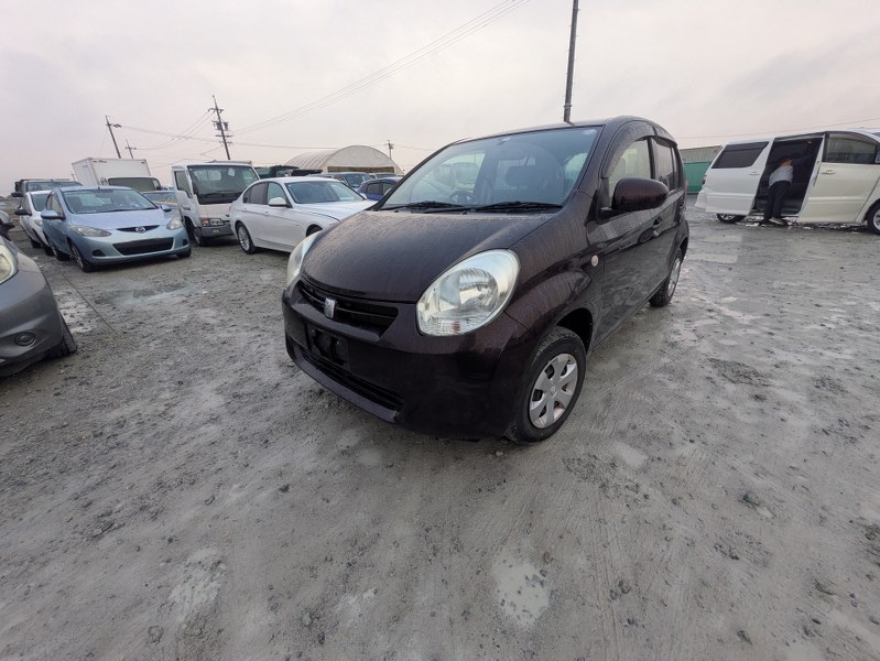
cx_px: 440
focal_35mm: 14
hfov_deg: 102.0
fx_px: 356
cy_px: 330
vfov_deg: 85.7
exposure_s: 1/231
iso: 75
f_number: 2.2
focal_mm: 1.83
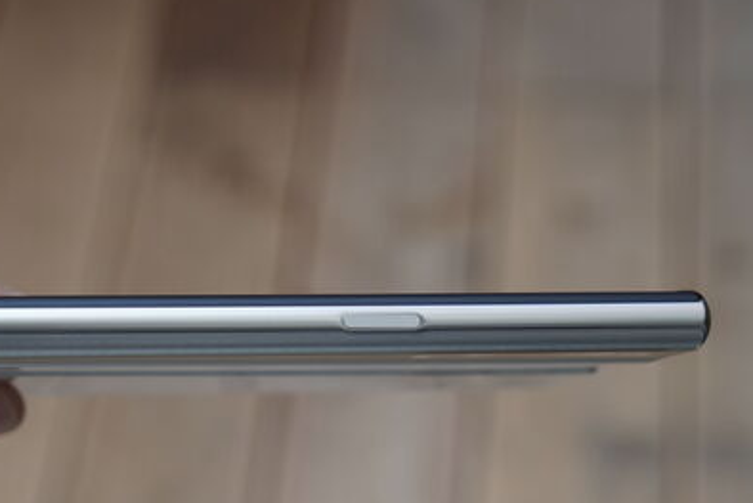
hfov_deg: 18.7
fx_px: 2281
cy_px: 334
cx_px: 254
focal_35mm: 109
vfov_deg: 12.6
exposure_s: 1/250
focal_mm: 70
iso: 400
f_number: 6.3
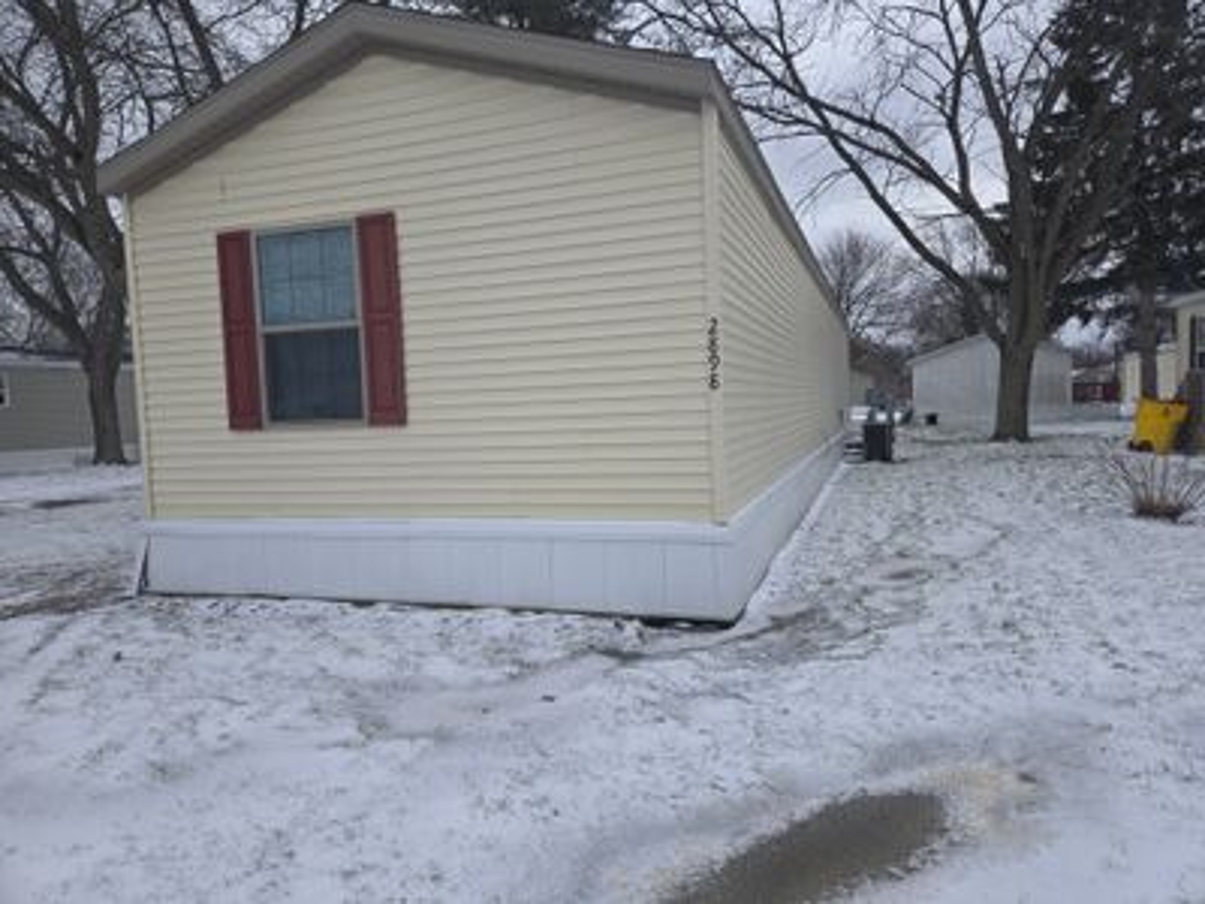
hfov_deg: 73.9
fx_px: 801
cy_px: 452
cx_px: 602
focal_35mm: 23
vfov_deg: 58.9
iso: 25
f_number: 1.8
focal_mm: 5.4
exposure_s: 1/1449
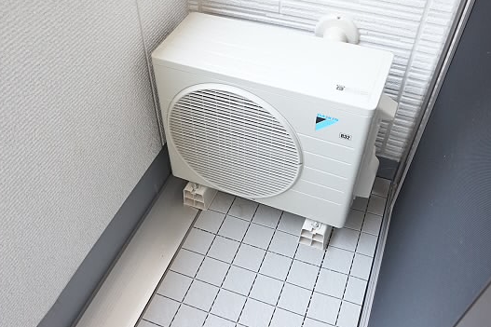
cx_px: 236
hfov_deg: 57.2
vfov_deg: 39.9
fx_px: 450
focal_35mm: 33
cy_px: 185
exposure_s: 1/160
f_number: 4
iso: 640
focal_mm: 16
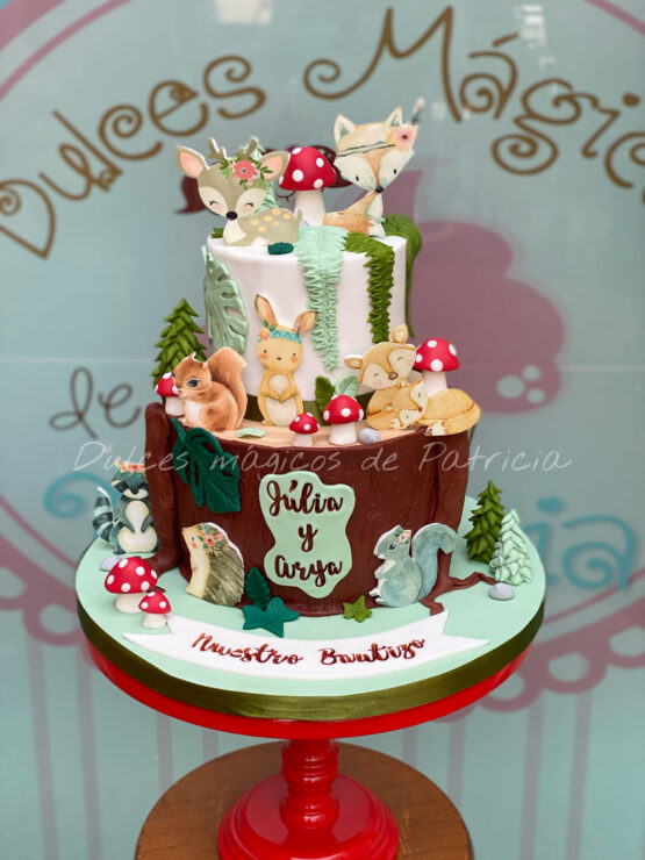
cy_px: 430
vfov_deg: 36.8
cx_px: 322
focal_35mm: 52
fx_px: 1292
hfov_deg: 28.0
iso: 20
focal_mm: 6
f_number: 2
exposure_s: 1/387
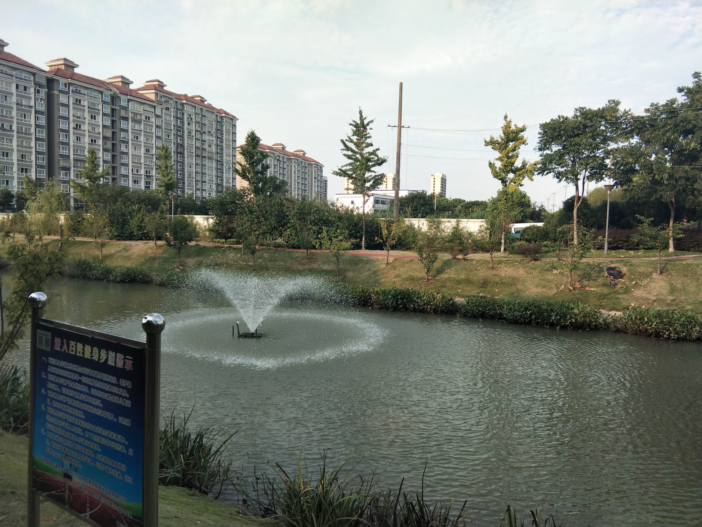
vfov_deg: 45.4
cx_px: 351
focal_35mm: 31
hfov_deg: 58.4
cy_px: 264
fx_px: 629
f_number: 2.2
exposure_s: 1/423
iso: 50
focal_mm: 3.69
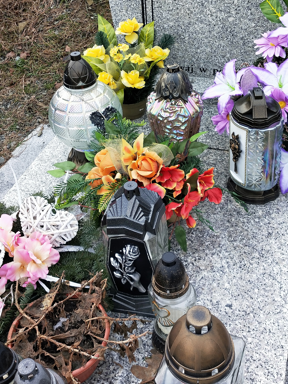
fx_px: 355
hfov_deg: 44.1
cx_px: 157
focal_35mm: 32
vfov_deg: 55.7
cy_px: 130
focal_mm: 3.99
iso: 33
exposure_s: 1/150
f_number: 1.7
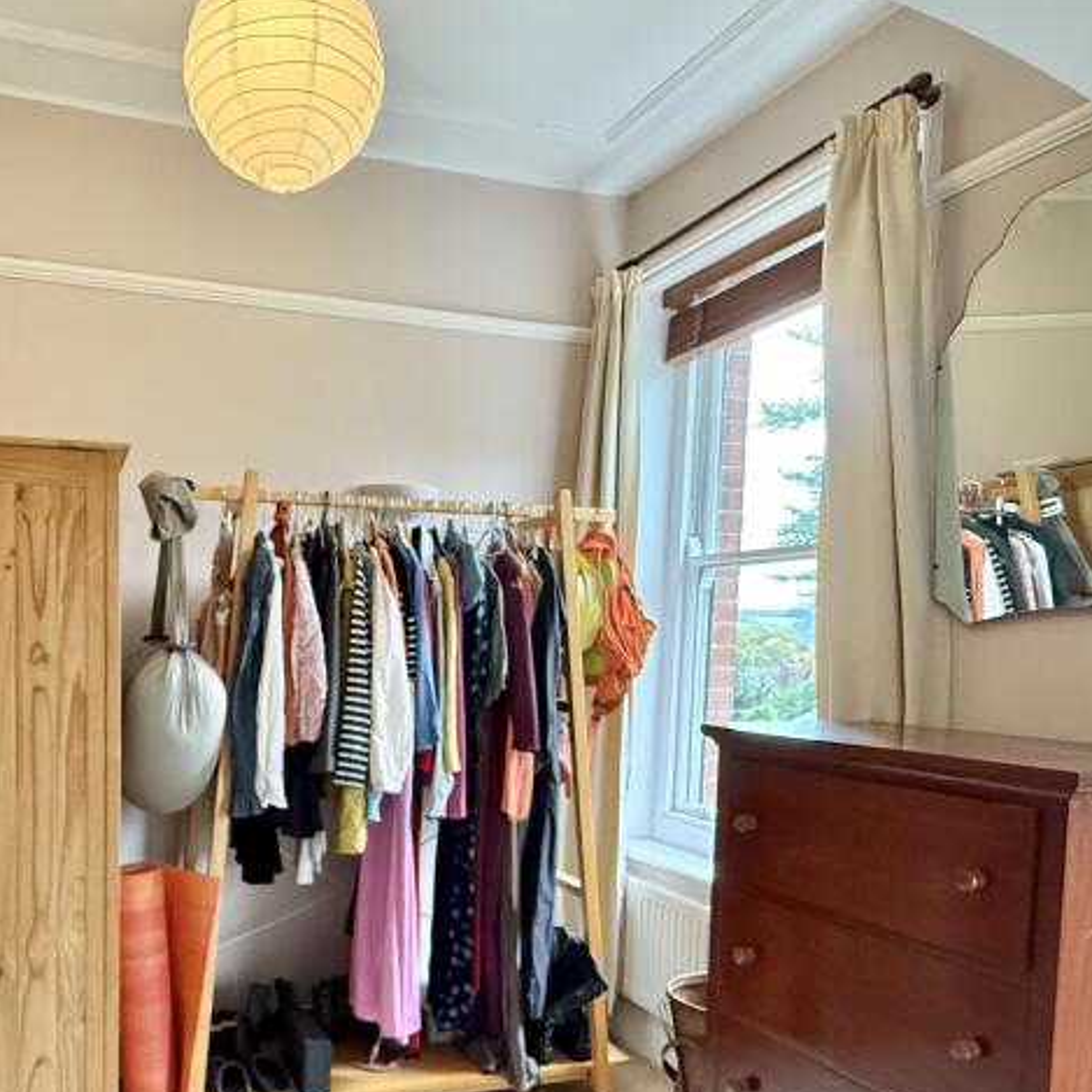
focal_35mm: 27
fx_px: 964
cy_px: 696
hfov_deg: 57.2
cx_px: 331
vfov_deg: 58.2
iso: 500
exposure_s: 1/100
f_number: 2.2
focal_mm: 2.22
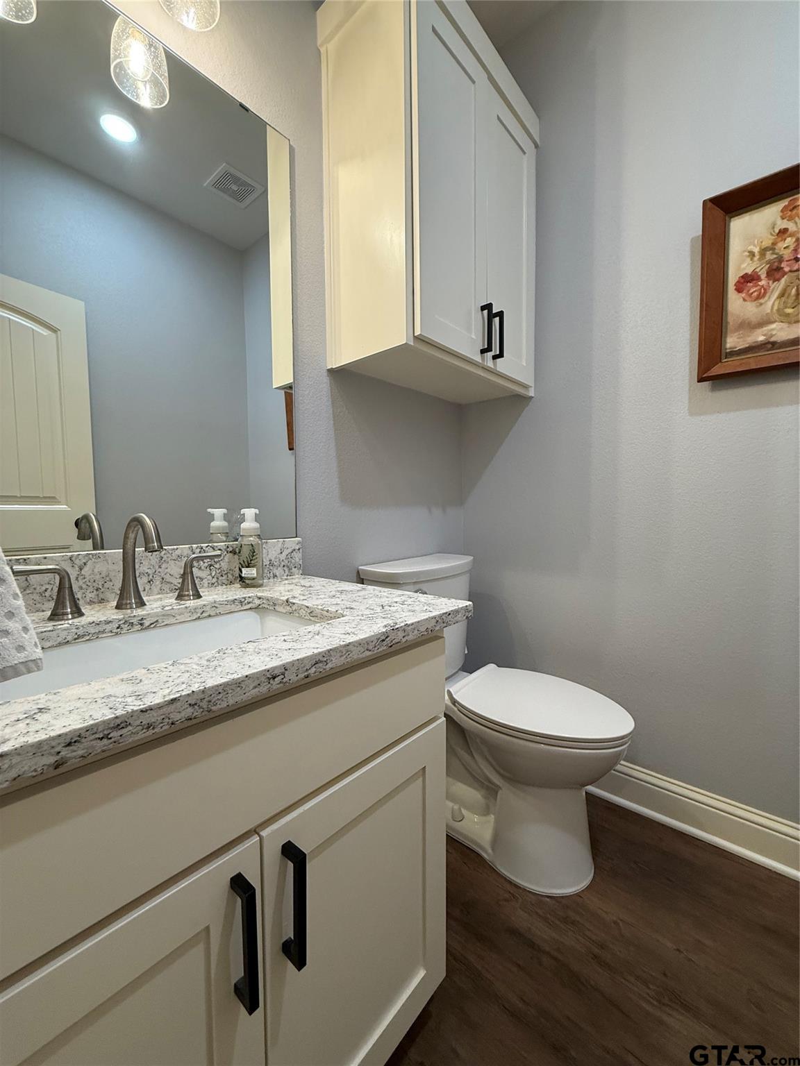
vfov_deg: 102.1
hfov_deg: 85.7
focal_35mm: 14
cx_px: 400
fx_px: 431
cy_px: 533
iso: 250
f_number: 2.2
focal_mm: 2.22
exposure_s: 1/120
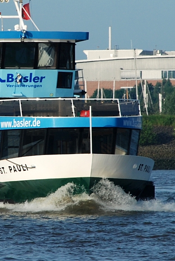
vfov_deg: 5.8
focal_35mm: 357
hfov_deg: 3.9
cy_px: 110
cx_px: 30
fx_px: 2594
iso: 100
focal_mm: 135
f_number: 5.6
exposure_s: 1/320
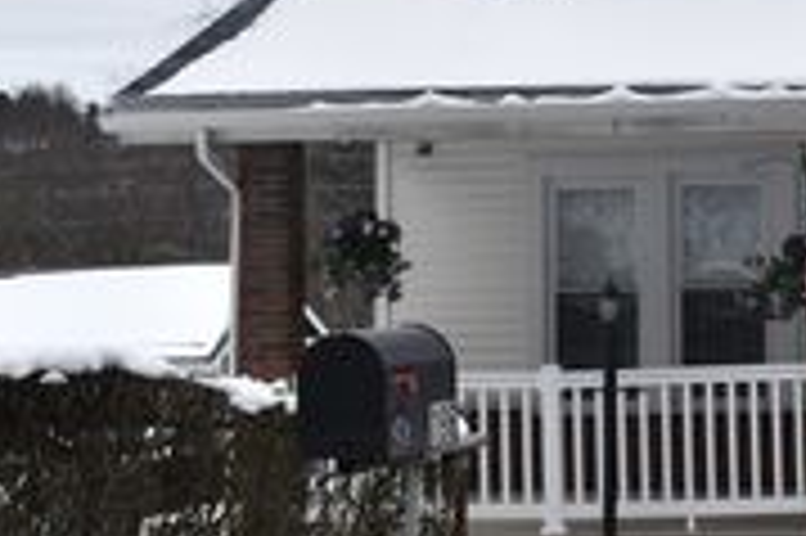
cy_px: 34
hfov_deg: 15.7
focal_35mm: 126
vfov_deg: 10.8
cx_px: 946
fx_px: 2818
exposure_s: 1/500
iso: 200
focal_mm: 30
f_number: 11
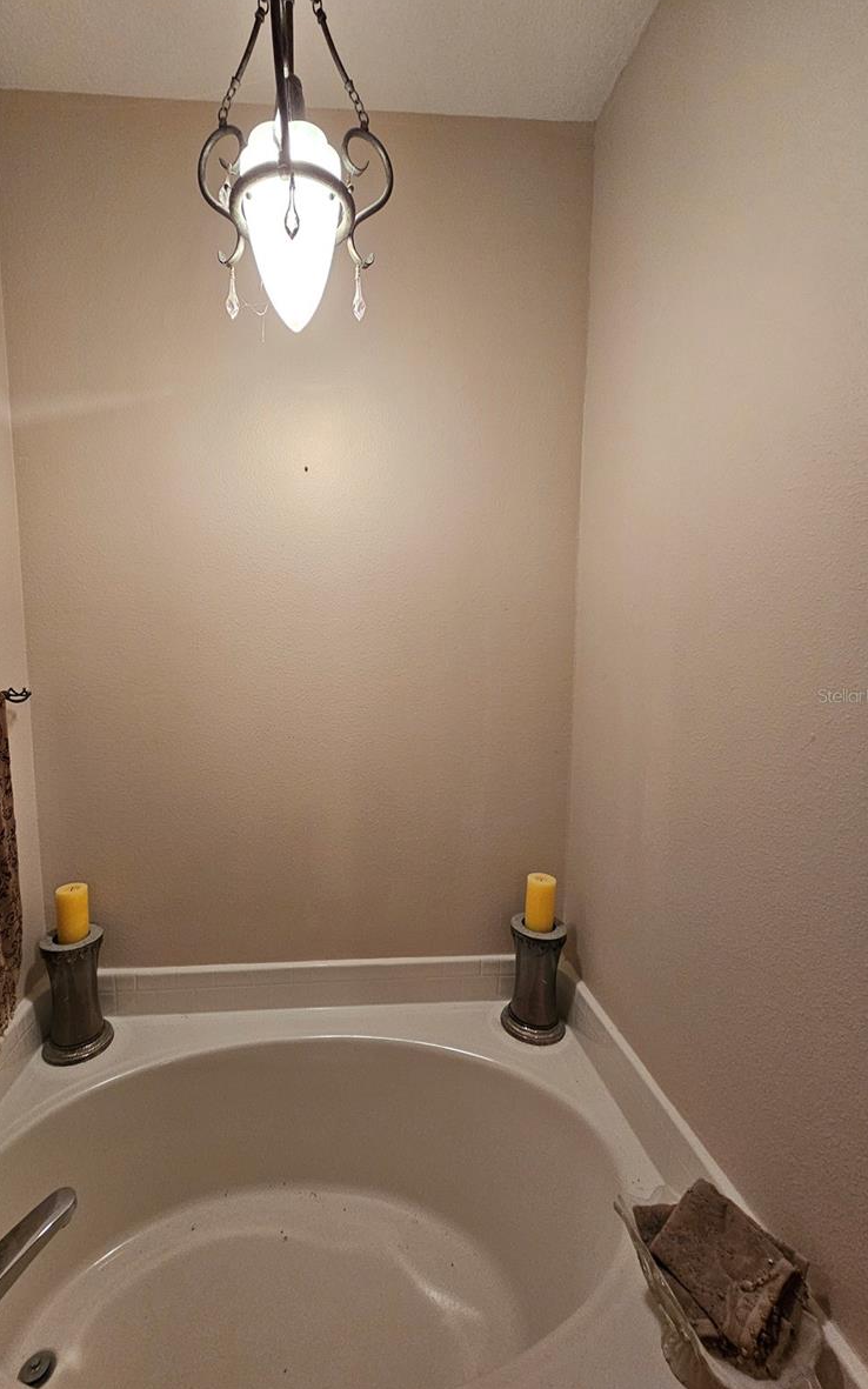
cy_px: 695
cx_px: 372
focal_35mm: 14
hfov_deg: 78.2
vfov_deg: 105.3
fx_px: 530
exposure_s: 1/40
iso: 320
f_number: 2.2
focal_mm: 2.2
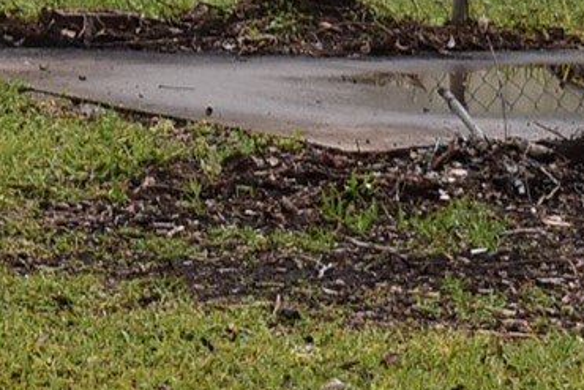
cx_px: -436
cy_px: -429
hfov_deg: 5.5
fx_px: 5988
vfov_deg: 3.7
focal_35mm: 369
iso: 400
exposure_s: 1/160
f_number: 9
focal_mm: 42
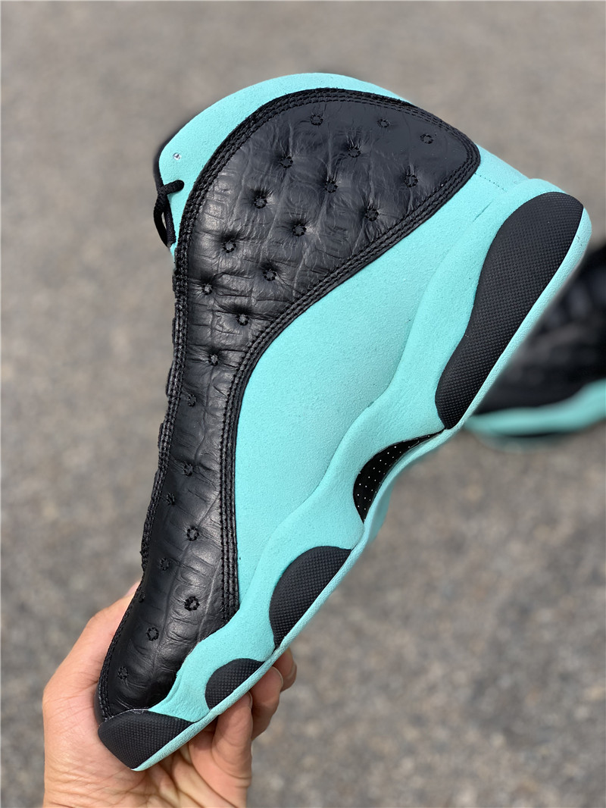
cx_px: 303
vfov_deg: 36.8
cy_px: 404
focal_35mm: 52
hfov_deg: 28.0
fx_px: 1213
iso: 16
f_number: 2.4
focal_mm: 6
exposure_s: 1/466
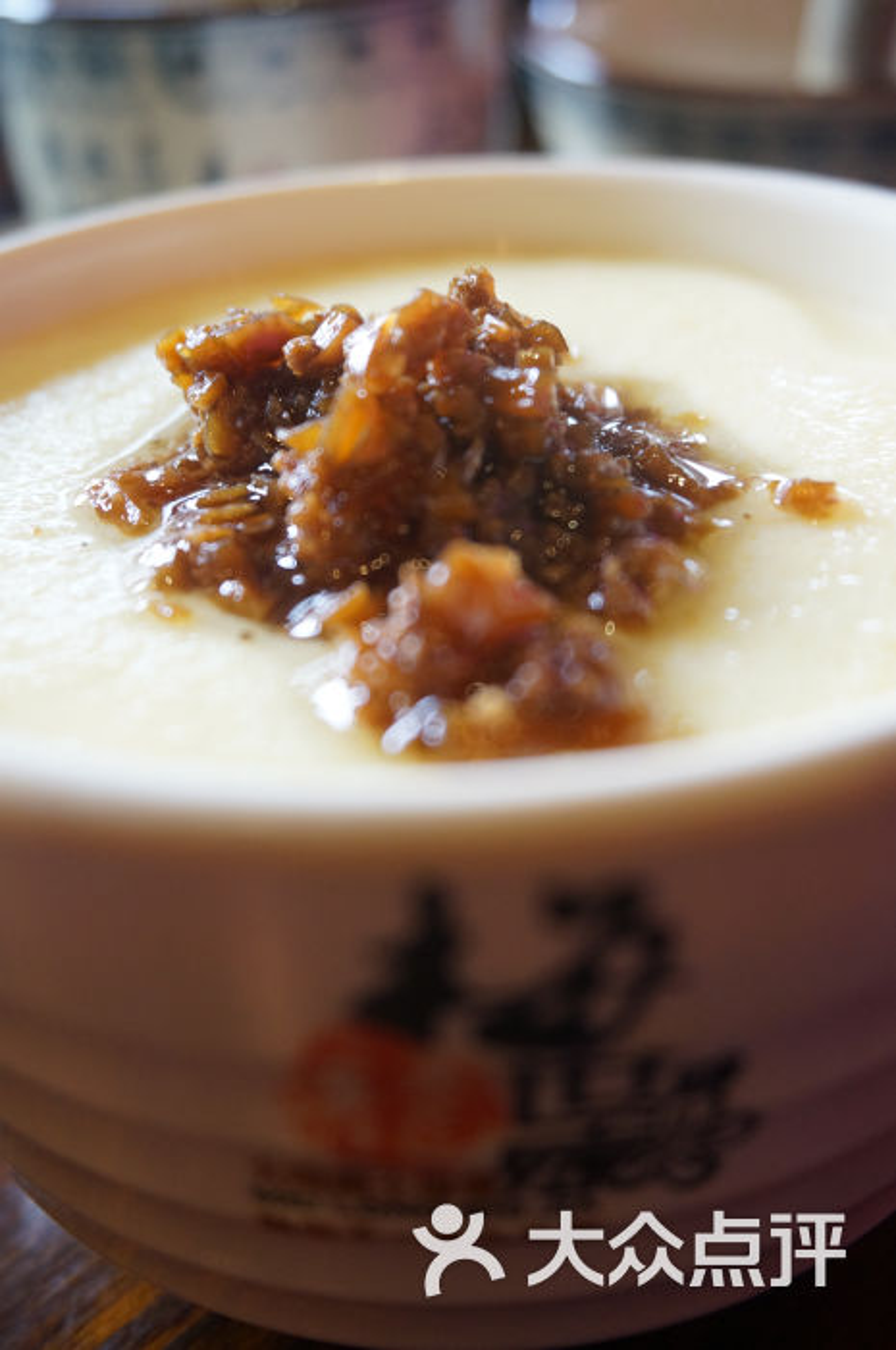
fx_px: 1516
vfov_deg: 48.0
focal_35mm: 40
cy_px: 675
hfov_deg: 32.9
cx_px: 448
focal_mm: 27
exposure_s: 1/60
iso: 1000
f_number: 4.5
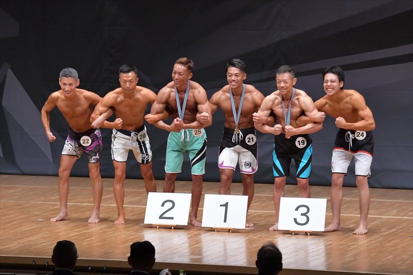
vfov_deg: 6.3
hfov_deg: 9.5
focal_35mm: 217
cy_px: 138
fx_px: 2488
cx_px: 206
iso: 6400
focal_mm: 145
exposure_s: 1/400
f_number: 5.6
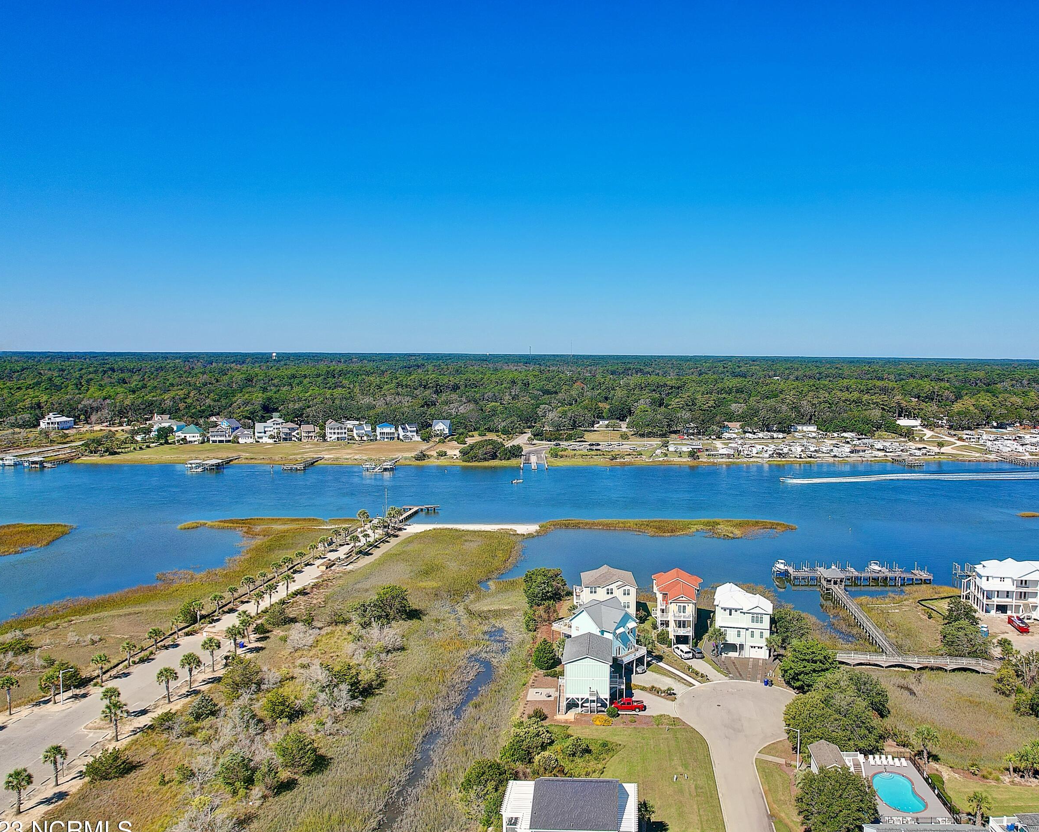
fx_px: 800
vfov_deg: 54.9
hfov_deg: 65.6
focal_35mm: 26
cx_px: 604
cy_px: 434
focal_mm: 8.4
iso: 100
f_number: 2.8
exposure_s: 1/640
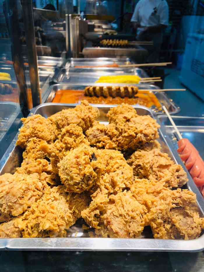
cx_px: 102
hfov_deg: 49.8
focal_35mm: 28
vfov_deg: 63.4
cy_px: 136
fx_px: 220
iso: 20
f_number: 1.8
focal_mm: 3.99
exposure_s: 1/187
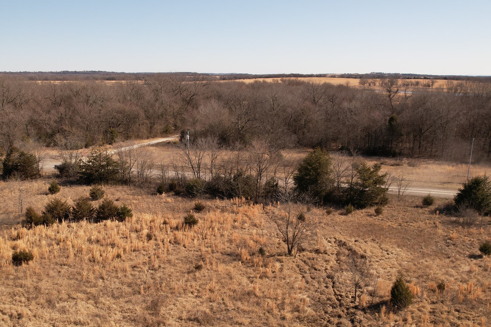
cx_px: 201
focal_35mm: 34
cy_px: 206
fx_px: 464
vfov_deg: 38.6
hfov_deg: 55.5
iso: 140
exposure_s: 1/2000
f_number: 2.8
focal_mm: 8.38
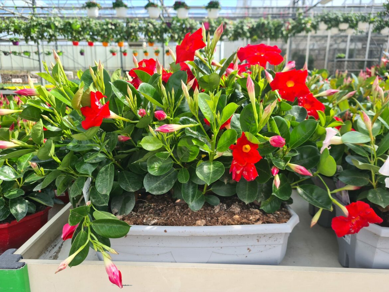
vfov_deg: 53.1
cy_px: 146
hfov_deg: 67.3
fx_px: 292
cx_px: 194
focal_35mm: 26
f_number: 1.8
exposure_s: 1/614
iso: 50
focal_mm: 5.4
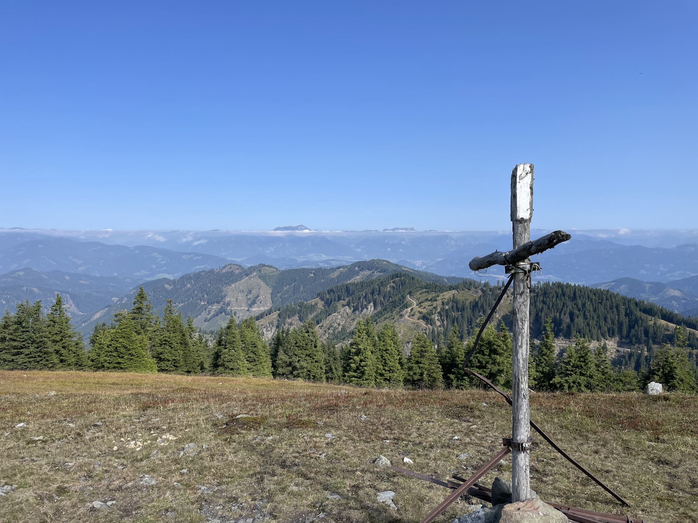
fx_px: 524
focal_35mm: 26
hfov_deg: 67.3
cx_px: 349
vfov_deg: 53.1
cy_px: 262
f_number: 1.6
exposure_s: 1/3610
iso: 32
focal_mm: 4.2
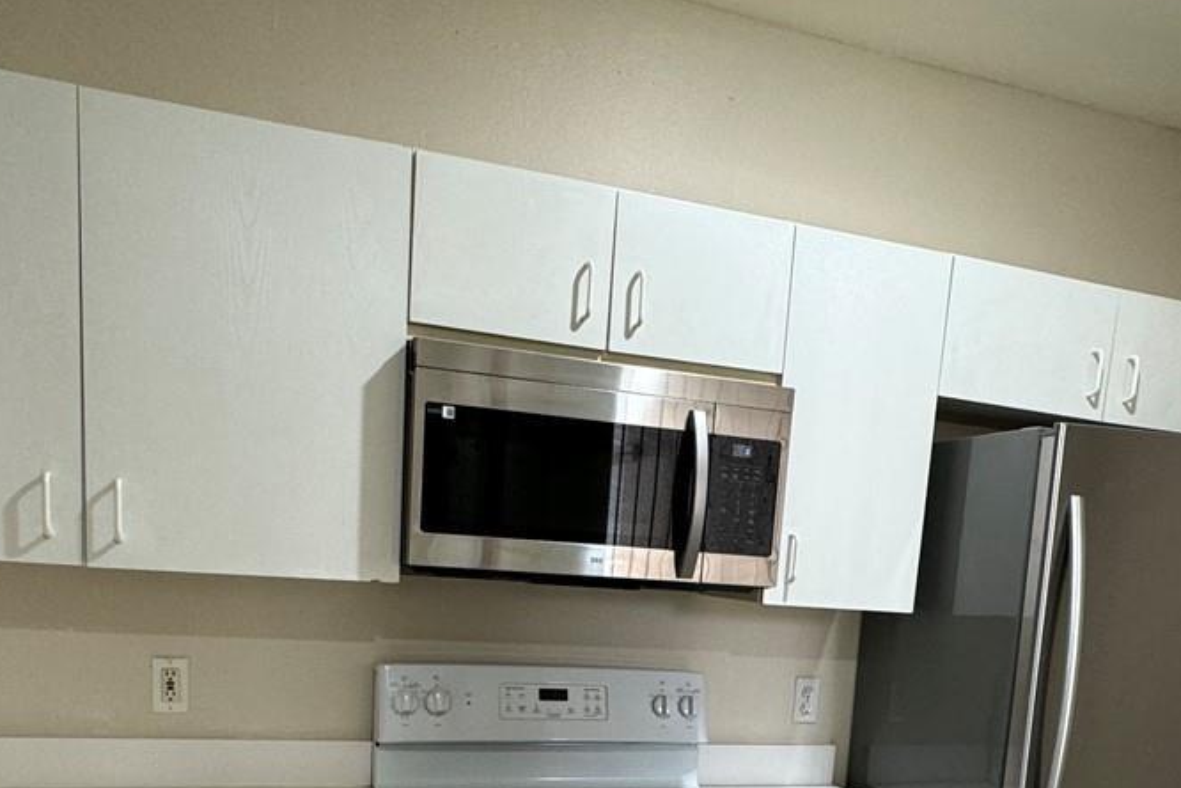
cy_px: 753
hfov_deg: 54.4
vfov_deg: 35.0
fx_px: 1148
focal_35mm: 35
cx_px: 626
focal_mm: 2.22
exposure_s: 1/60
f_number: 2.2
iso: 160
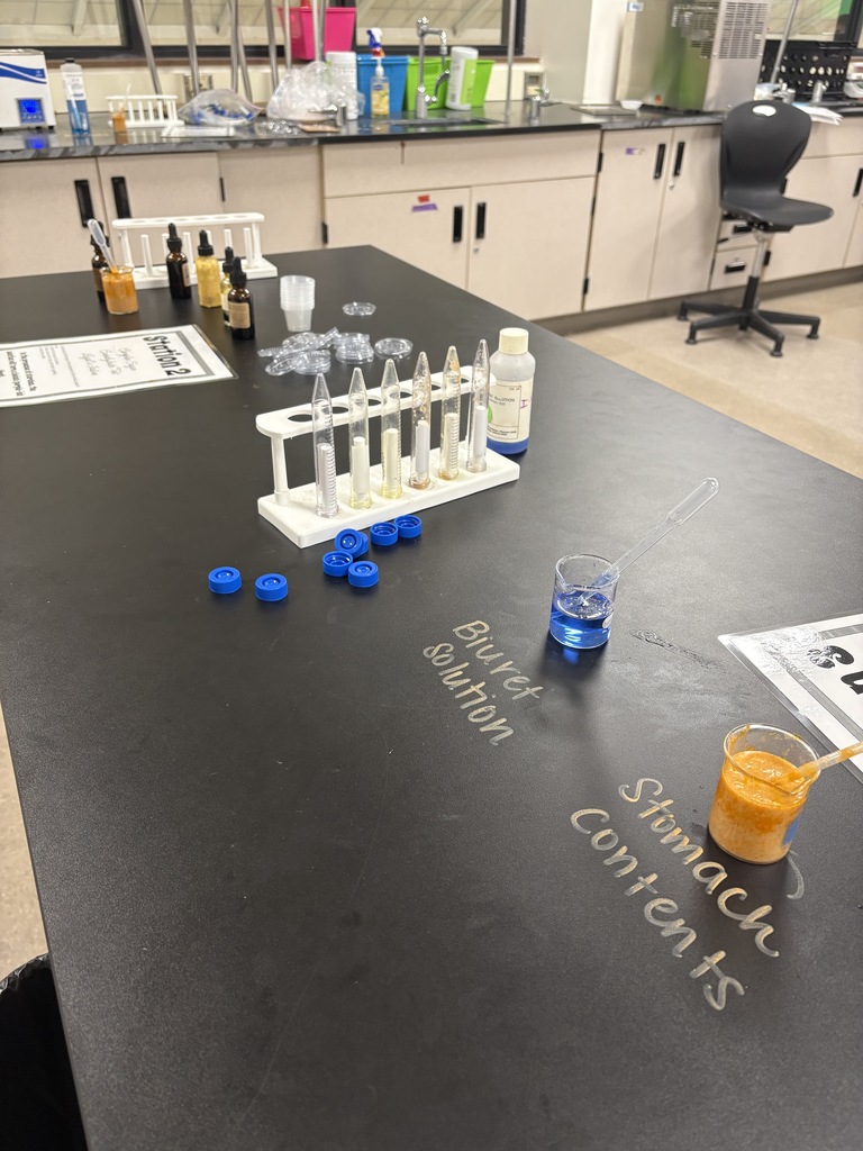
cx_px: 432
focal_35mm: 26
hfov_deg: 53.1
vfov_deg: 67.3
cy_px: 576
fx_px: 864
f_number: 1.6
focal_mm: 5.96
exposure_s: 1/60
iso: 125
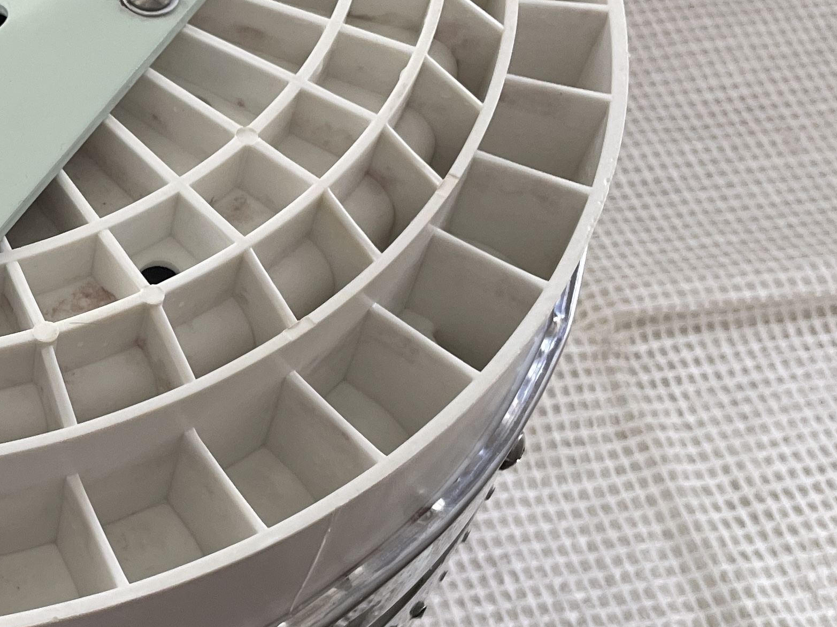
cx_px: -73
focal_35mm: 67
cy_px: 328
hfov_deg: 26.8
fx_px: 1620
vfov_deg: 21.9
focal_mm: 4.2
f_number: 1.6
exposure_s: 1/116
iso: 125
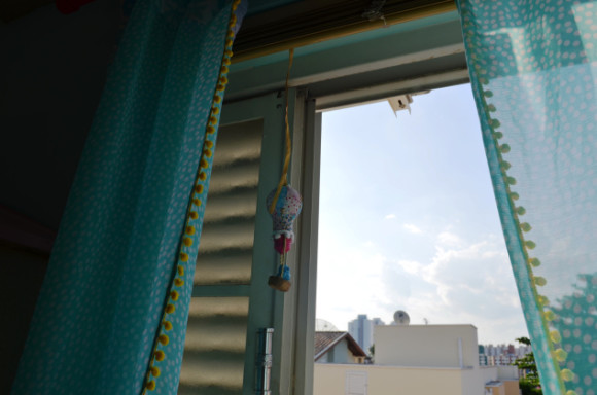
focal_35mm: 27
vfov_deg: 47.7
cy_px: 198
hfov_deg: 67.5
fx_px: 447
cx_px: 298
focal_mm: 18
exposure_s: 1/250
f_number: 8
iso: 110
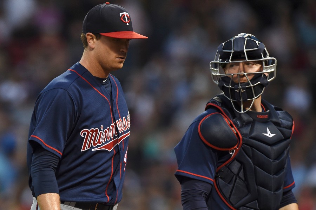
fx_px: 3686
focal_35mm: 420
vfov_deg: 3.3
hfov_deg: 4.9
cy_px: 105
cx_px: 158
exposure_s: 1/1000
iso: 2500
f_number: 4
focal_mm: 420
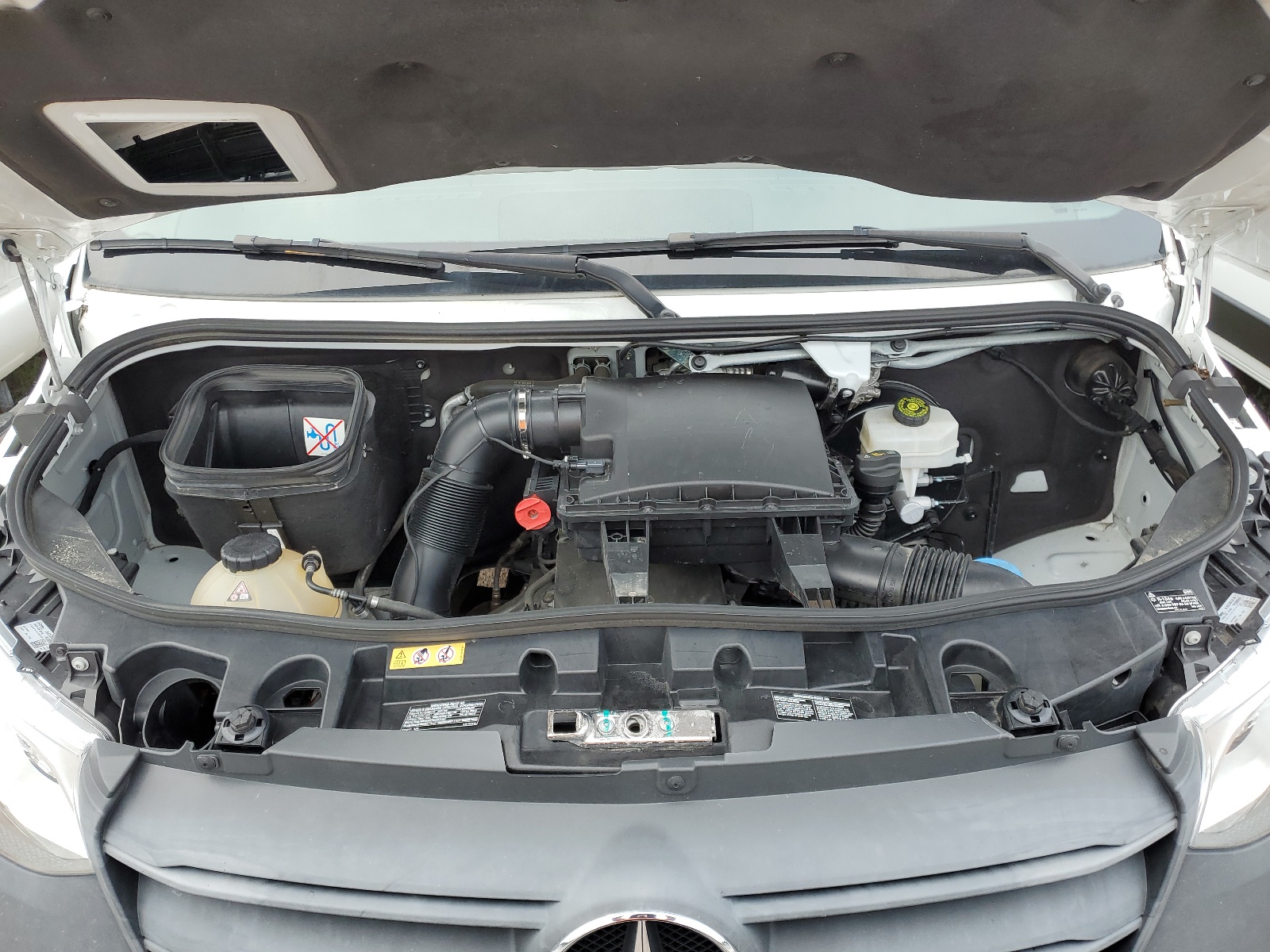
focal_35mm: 26
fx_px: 954
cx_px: 635
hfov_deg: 67.3
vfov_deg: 53.1
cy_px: 476
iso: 50
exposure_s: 1/556
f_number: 1.5
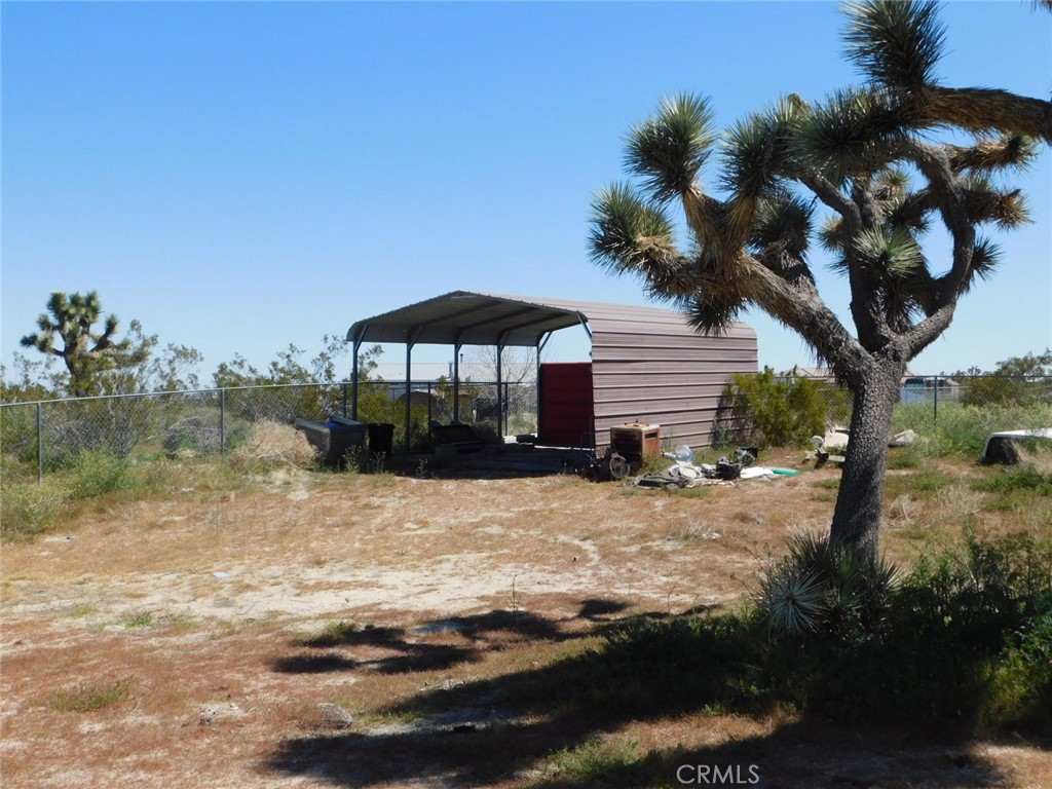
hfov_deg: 51.4
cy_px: 394
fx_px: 1094
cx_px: 526
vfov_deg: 39.7
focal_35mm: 36
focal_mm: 6.3
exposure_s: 1/1250
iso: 125
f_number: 3.5
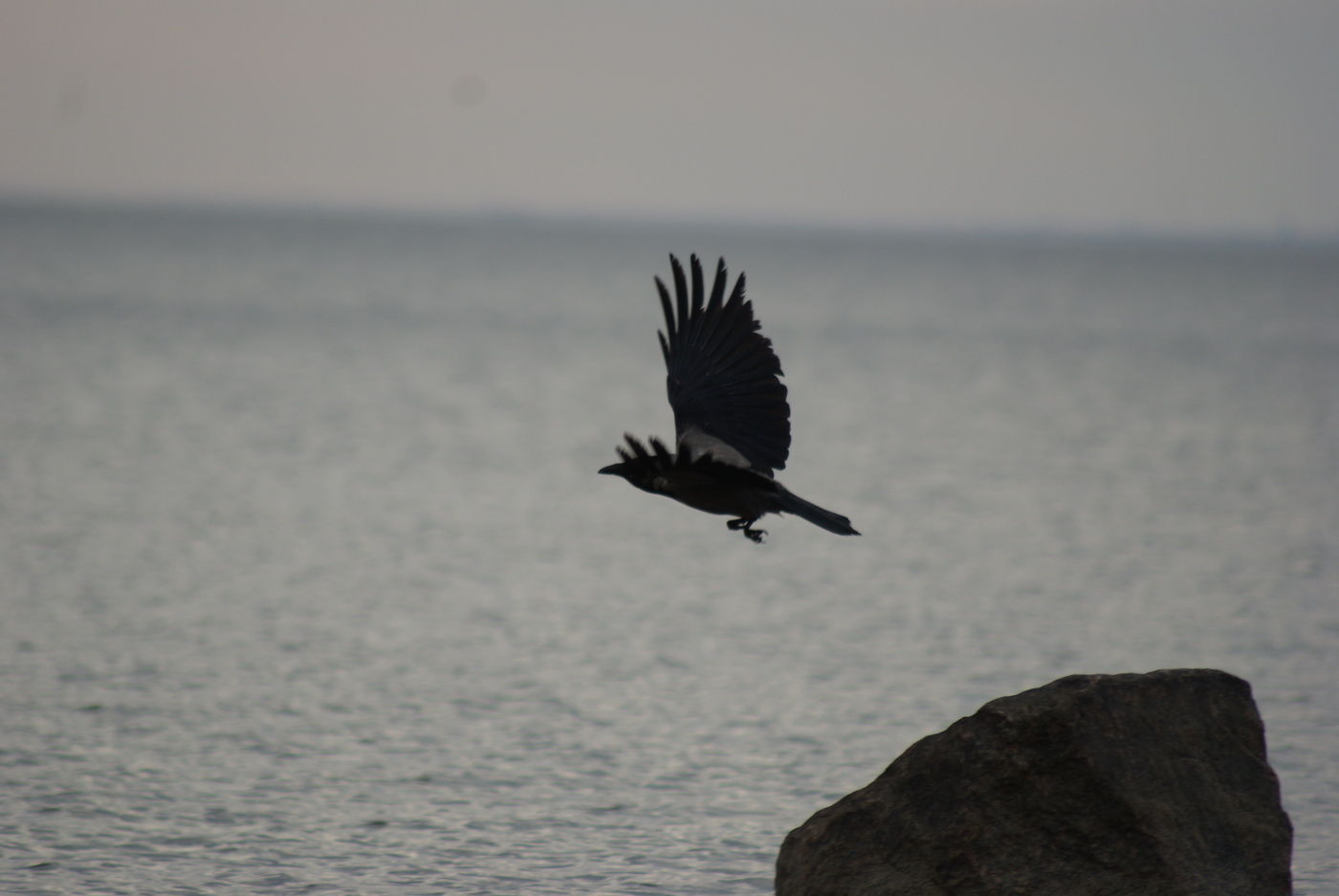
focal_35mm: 450
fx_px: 16756
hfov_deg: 4.6
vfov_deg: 3.1
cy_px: 448
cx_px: 670
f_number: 5.6
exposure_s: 1/500
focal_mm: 300
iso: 160
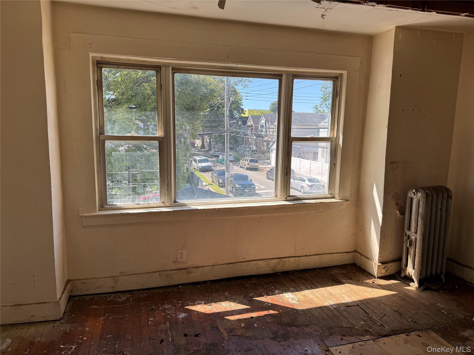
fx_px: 329
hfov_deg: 71.6
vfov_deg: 56.8
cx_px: 237
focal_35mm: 24
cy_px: 178
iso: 80
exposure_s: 1/622
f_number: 1.78
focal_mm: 6.76
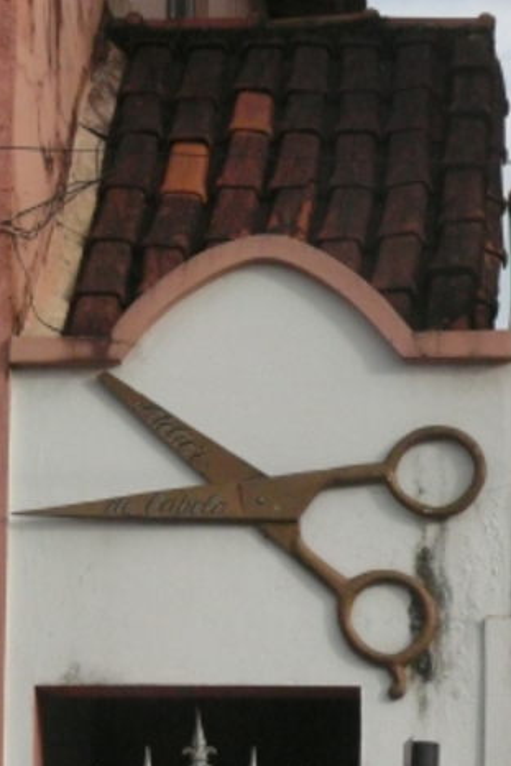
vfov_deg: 11.3
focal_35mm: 182
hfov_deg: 7.6
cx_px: 228
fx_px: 3872
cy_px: 391
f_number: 11
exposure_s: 1/640
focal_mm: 27.9
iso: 800
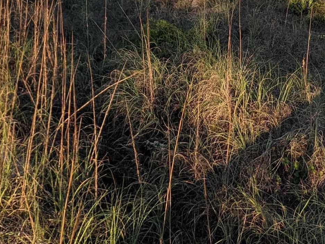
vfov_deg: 25.4
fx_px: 488
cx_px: 183
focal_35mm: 52
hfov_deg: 36.8
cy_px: -42
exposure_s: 1/935
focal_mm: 2.22
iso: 35
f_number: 2.2
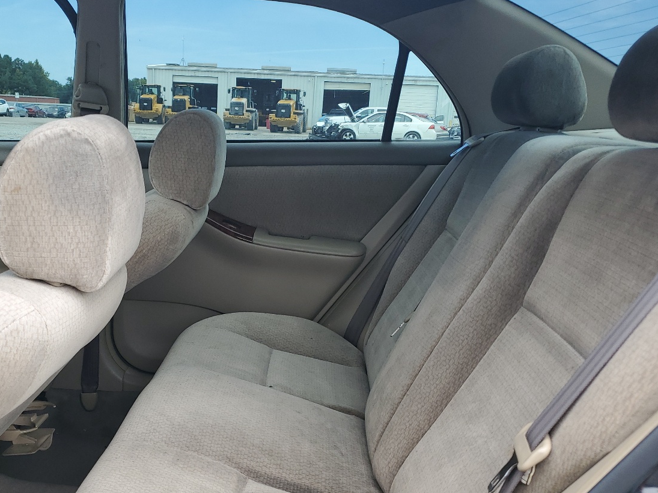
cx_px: 248
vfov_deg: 37.4
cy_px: 321
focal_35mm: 38
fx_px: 722
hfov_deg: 48.5
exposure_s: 1/476
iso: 50
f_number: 1.5
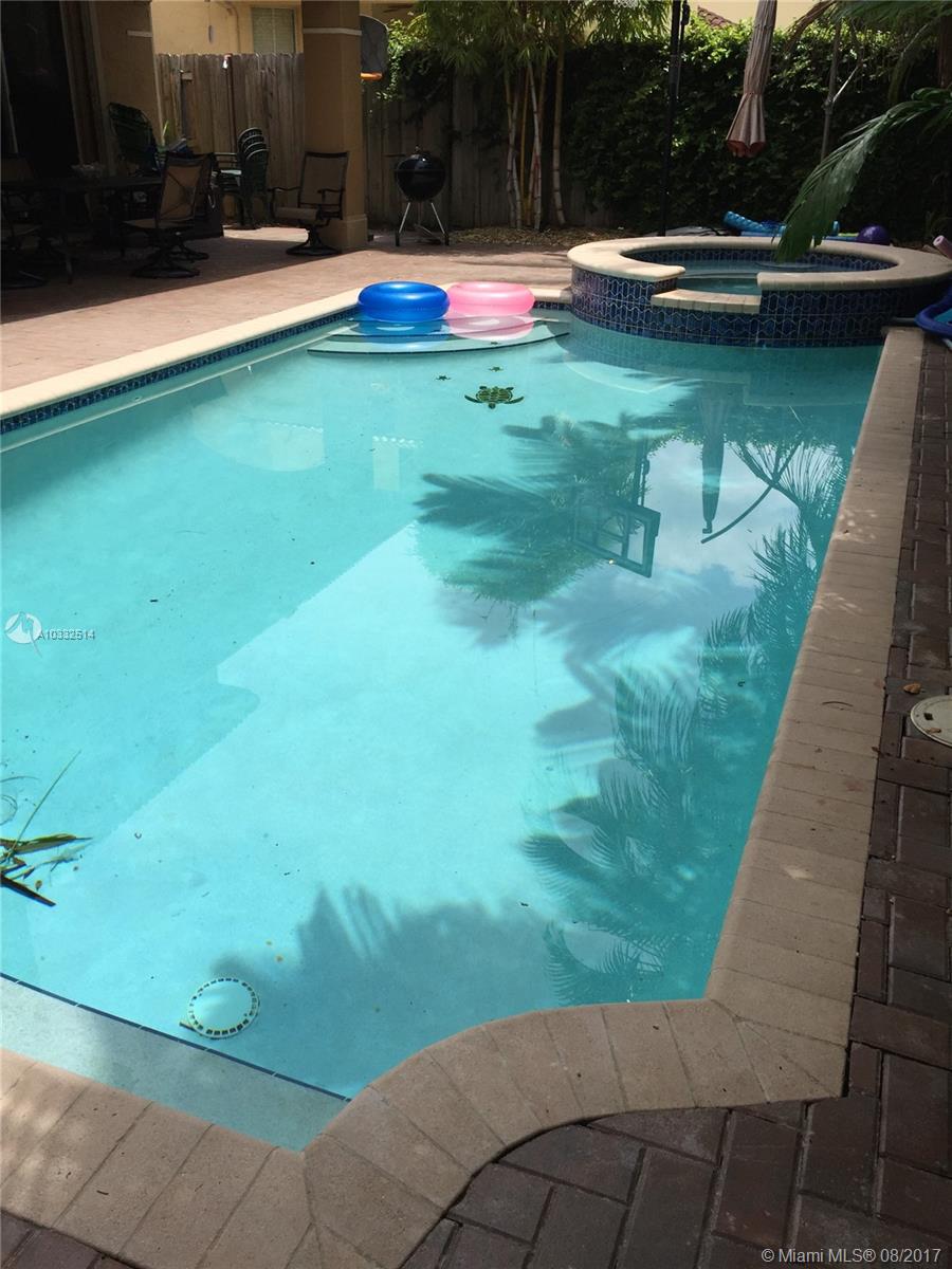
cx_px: 476
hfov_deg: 48.2
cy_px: 634
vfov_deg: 61.7
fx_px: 1063
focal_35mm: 29
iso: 32
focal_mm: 4.15
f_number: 2.2
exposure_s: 1/1582
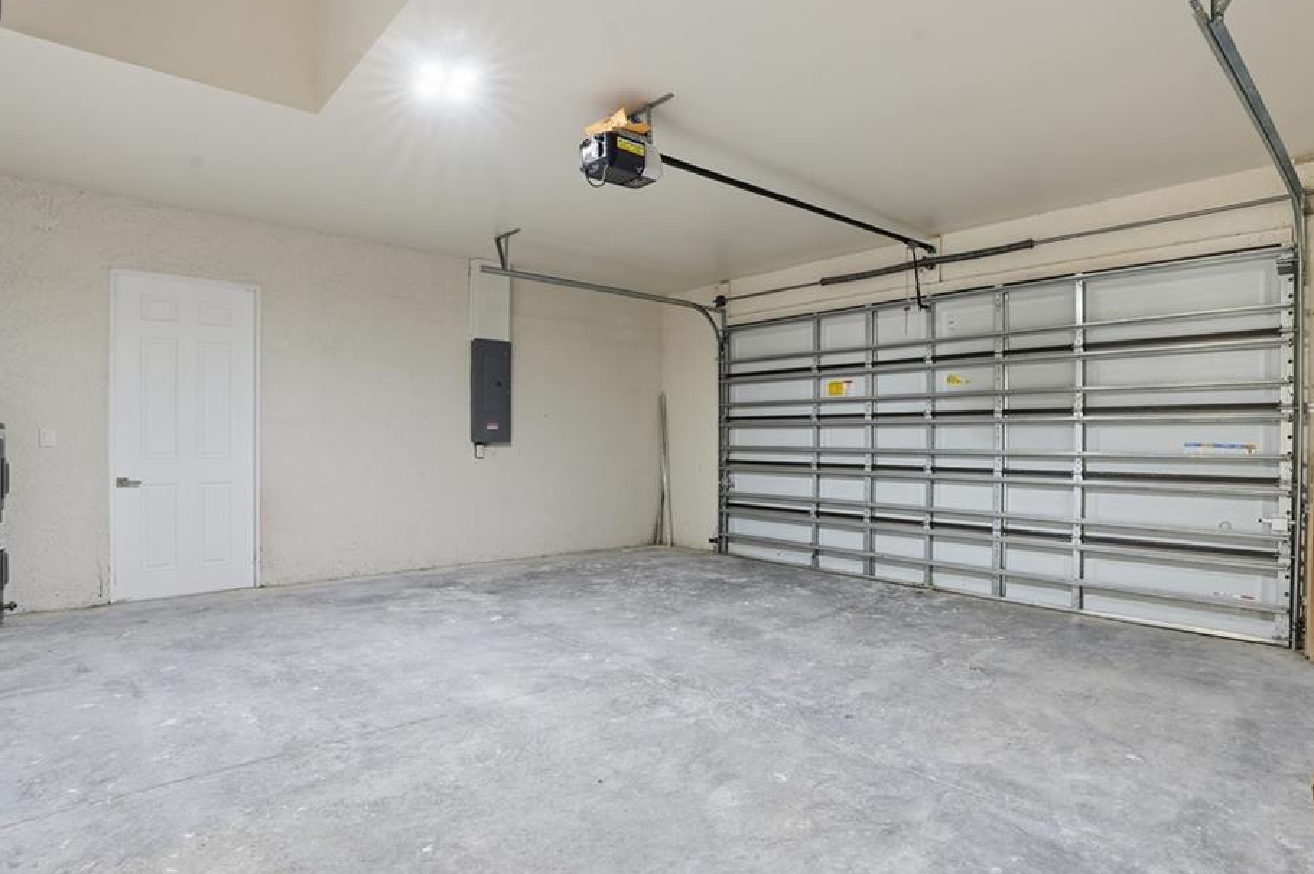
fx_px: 656
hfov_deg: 89.9
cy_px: 449
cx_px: 706
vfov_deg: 67.3
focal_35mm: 18
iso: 400
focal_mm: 16
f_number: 9
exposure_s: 1/8
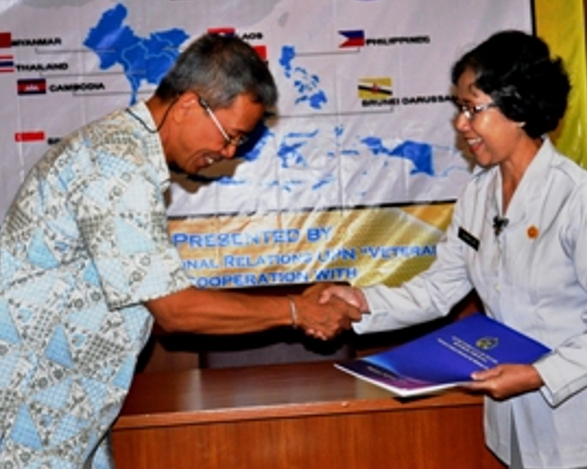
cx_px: 347
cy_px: 183
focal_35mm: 75
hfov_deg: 25.4
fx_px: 1302
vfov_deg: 20.4
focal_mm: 32
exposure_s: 1/60
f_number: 5
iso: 1600
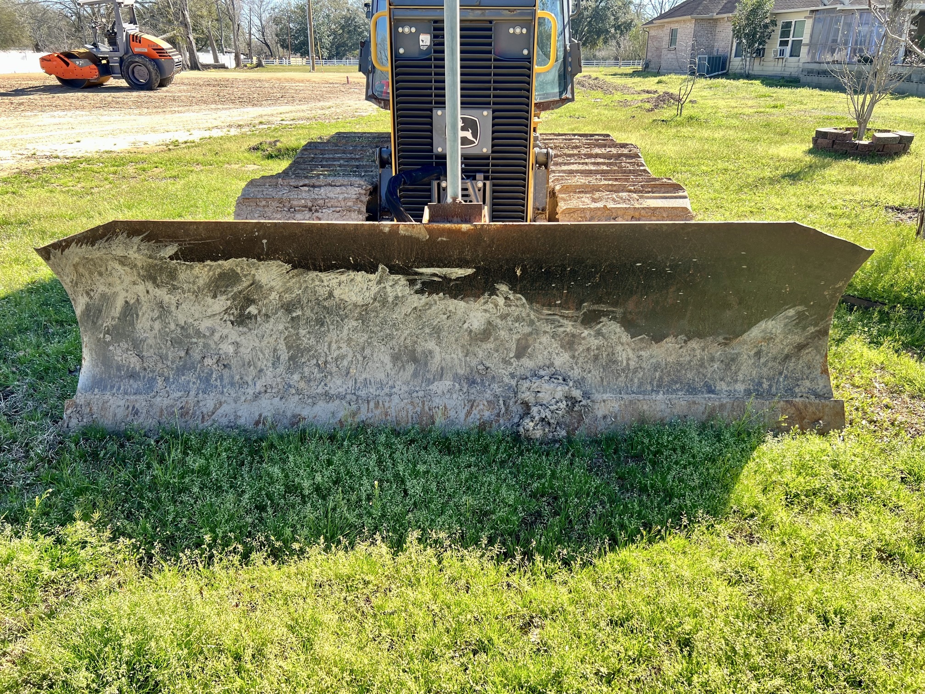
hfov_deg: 67.3
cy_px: 347
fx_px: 695
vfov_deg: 53.1
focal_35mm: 26
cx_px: 462
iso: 50
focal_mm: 5.7
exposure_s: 1/407
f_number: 1.5
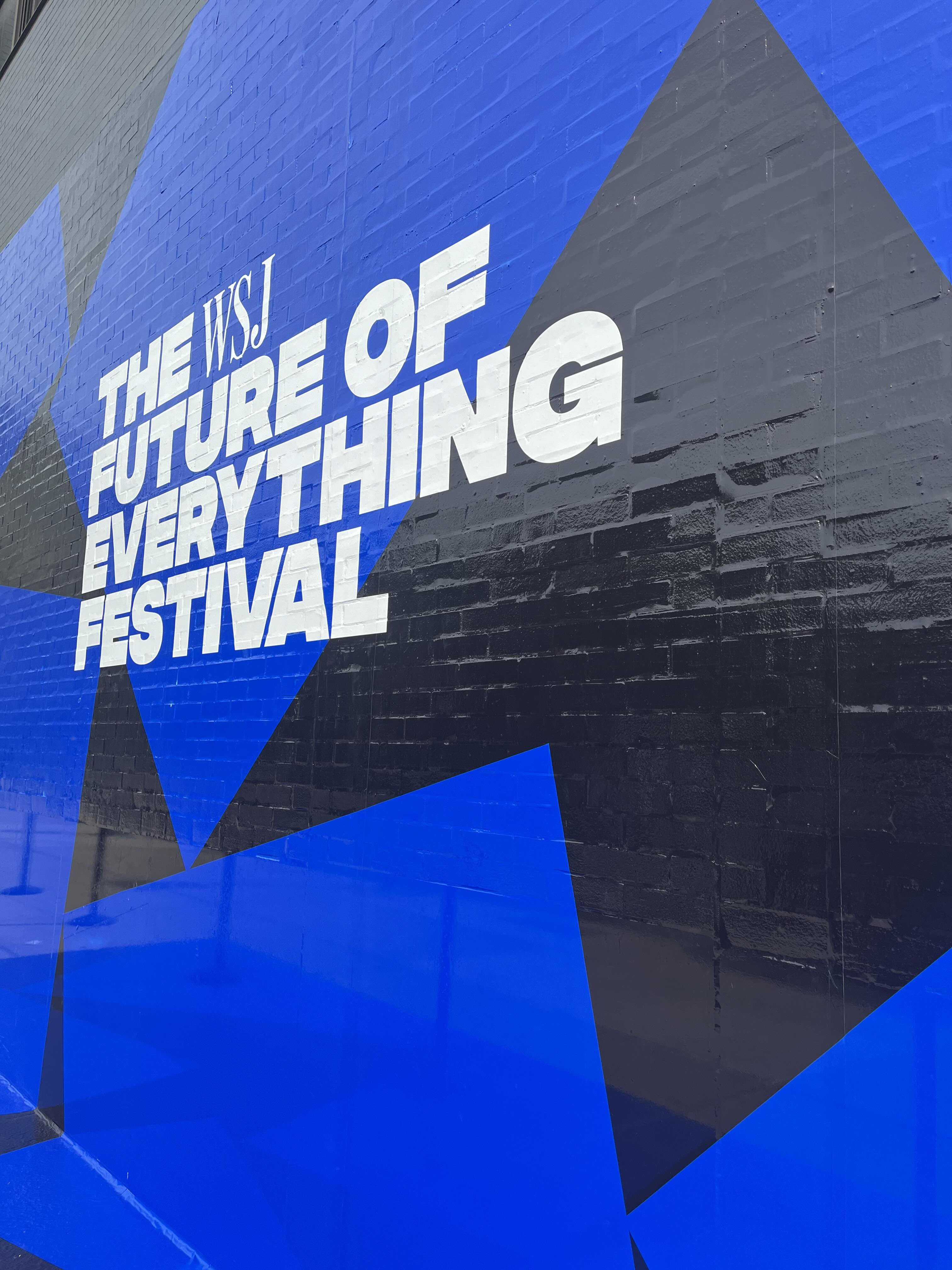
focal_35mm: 26
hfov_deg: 53.1
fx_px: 953
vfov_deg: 67.3
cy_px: 635
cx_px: 476
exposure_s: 1/2463
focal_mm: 5.1
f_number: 1.6
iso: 50
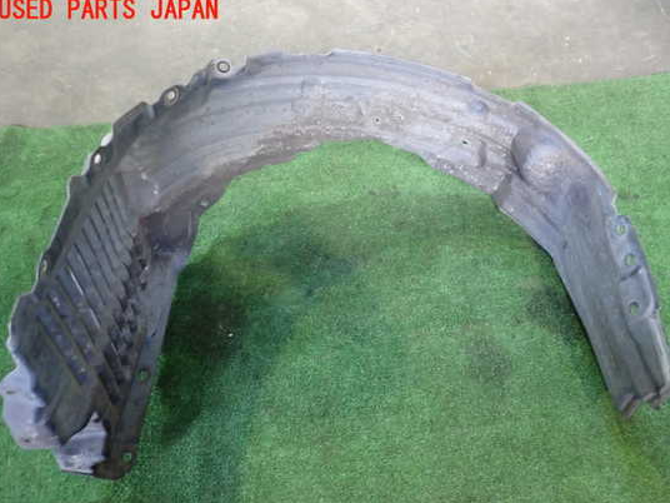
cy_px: 277
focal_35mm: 28
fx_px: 542
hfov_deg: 63.3
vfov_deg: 49.7
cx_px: 366
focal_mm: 4.5
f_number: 2
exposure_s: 1/30
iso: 640
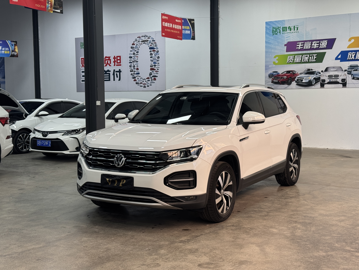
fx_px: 498
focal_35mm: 48
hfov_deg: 39.7
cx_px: 180
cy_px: 135
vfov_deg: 30.3
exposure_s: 1/121
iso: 64
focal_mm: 6.76
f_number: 1.78
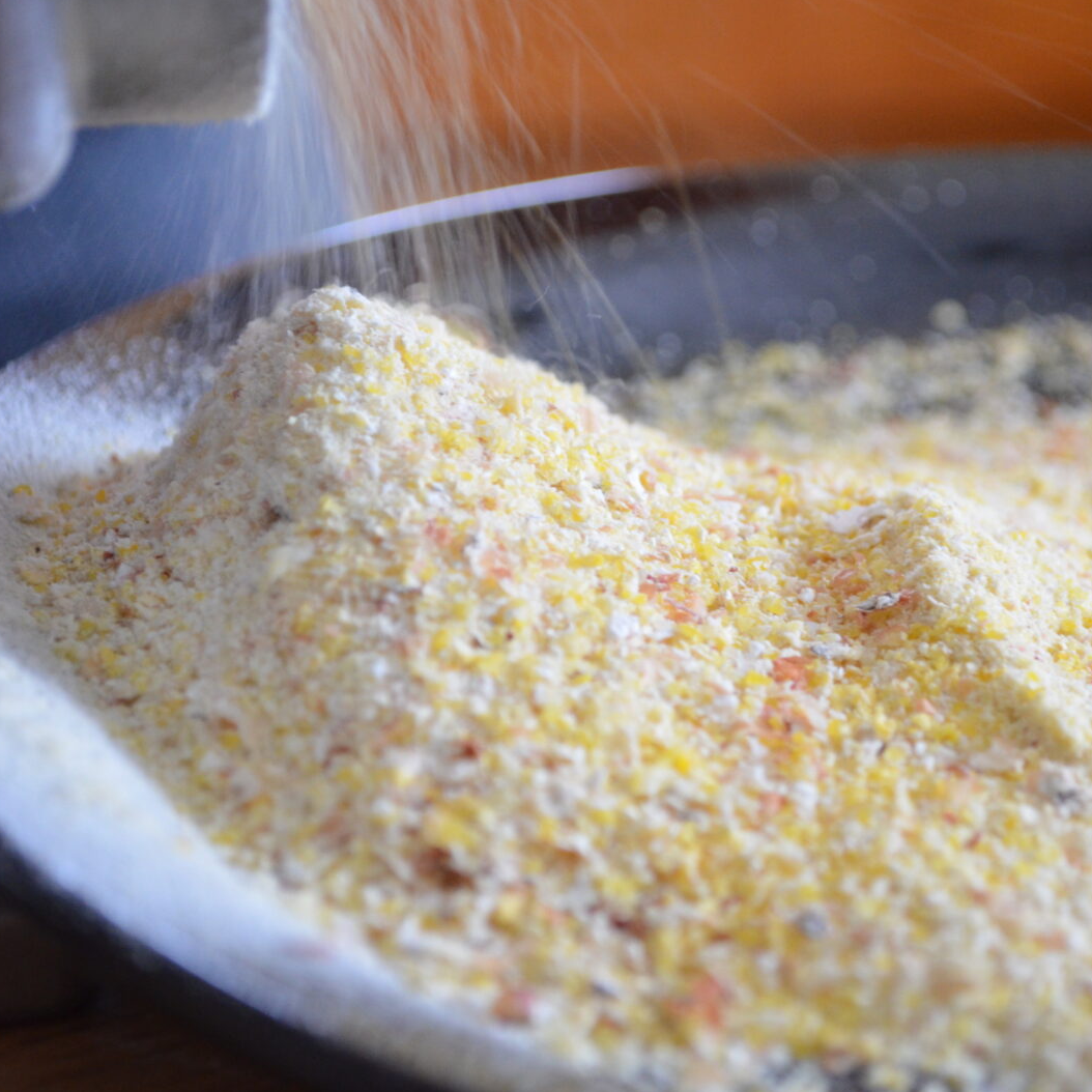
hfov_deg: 20.3
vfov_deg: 20.4
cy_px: 545
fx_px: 3034
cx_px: 751
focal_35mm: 85
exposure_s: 1/30
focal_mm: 44
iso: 1600
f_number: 5.3
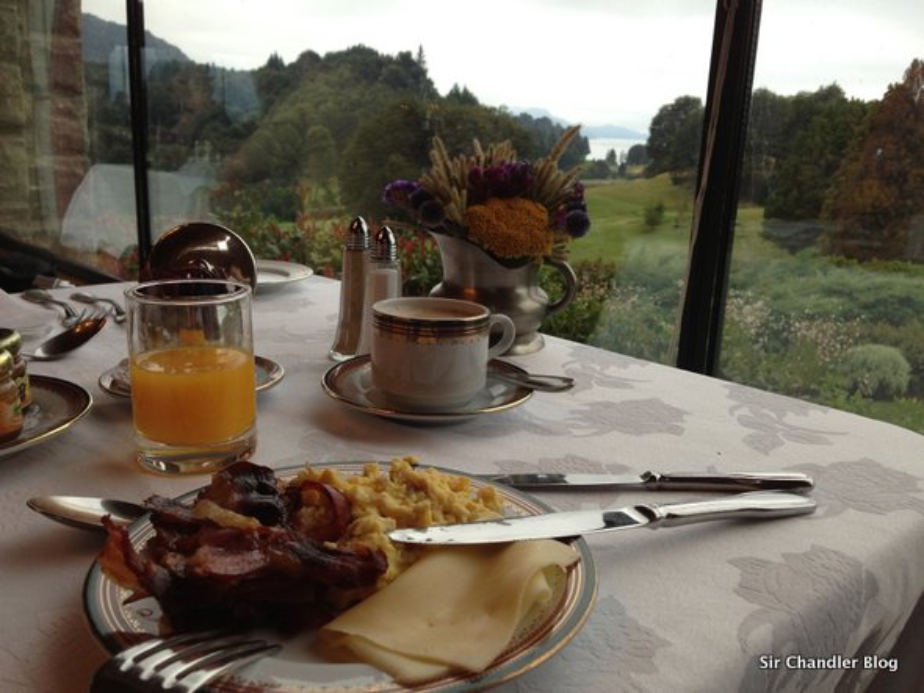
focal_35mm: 33
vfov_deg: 43.0
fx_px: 881
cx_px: 462
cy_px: 346
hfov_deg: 55.3
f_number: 2.4
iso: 80
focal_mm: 4.13
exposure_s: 1/120
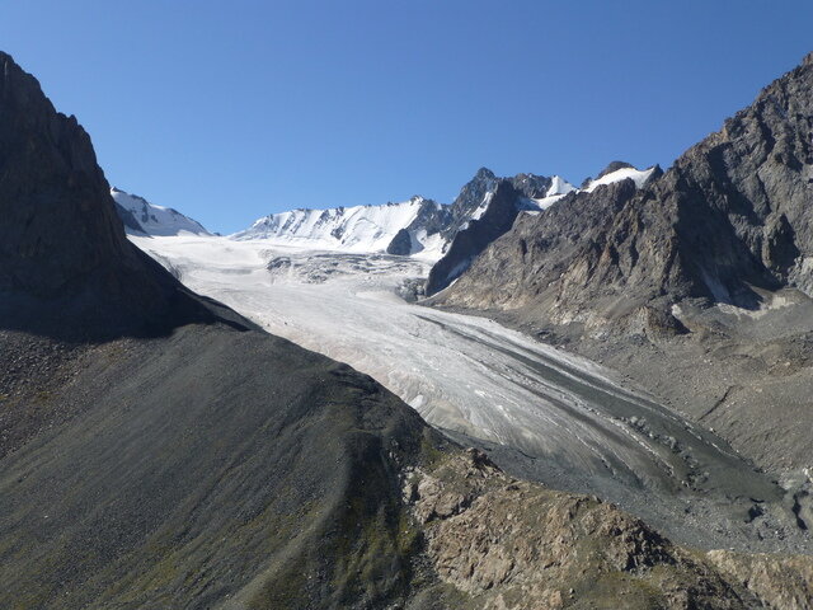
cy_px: 305
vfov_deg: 35.1
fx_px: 963
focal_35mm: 41
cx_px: 406
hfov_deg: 45.8
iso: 100
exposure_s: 1/1000
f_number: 3.9
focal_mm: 7.4
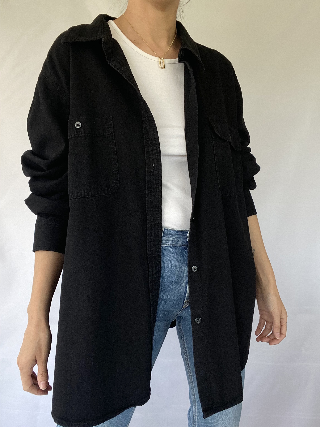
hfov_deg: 46.8
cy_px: 214
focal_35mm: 30
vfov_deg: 60.0
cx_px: 160
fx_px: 370
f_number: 2.2
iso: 40
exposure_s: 1/122
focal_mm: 2.71
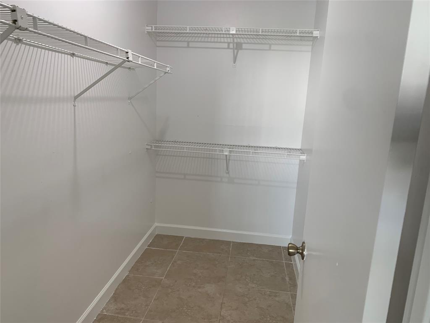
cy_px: 162
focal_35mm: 26
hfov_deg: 67.3
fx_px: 323
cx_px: 215
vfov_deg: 53.1
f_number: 1.8
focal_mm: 4.25
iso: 80
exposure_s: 1/60
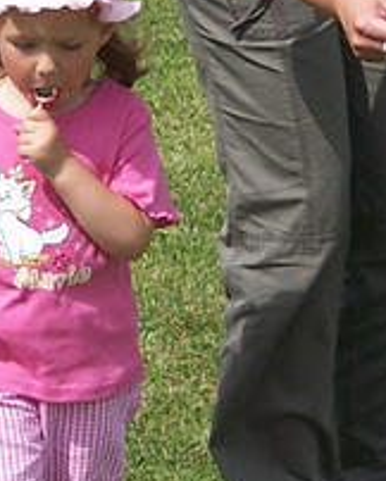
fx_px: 3451
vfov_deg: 8.0
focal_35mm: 242
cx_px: 131
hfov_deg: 6.4
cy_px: 117
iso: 80
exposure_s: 1/1000
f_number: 4
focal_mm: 8.2
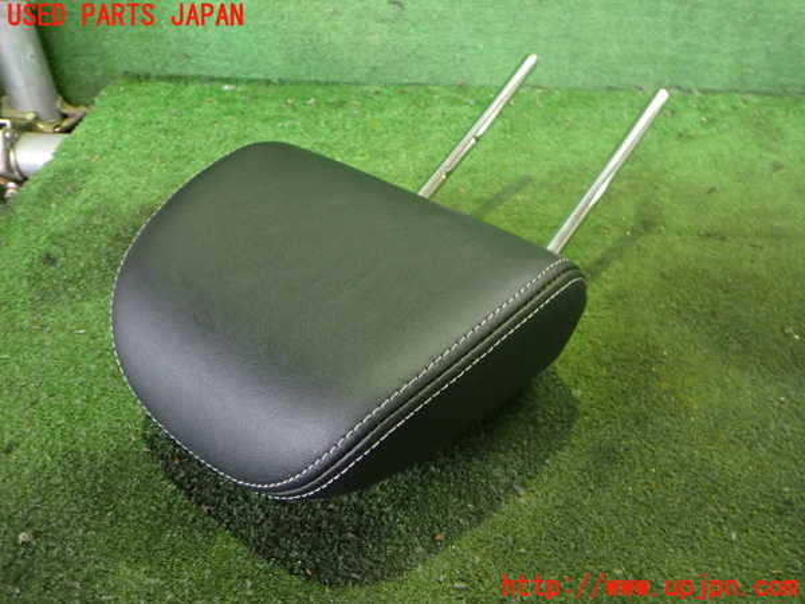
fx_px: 698
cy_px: 302
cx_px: 402
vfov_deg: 46.8
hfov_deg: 60.0
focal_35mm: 30
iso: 800
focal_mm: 5.4
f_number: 2.3
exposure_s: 1/30
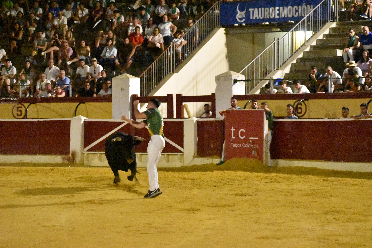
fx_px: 1271
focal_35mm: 123
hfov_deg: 16.7
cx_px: 186
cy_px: 124
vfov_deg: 11.1
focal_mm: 82
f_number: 5.6
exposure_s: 1/500
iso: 25600
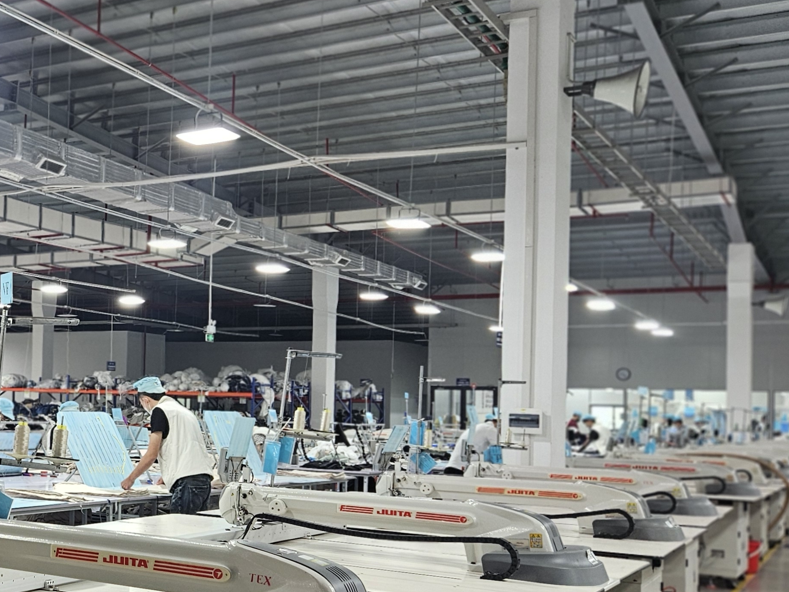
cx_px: -32
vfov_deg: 29.0
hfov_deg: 34.2
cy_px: 377
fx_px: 1140
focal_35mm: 50
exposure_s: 1/100
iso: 80
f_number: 1.8
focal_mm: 5.4
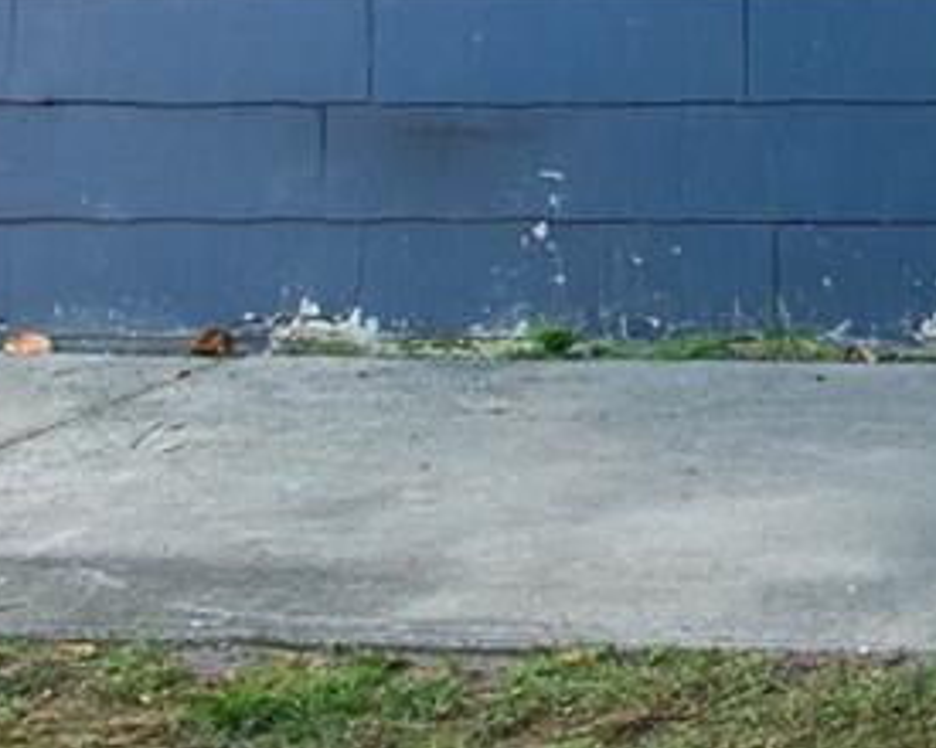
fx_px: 2909
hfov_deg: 14.6
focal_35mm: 105
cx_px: 1960
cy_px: -821
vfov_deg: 12.6
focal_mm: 10
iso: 100
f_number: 4.5
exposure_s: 1/80
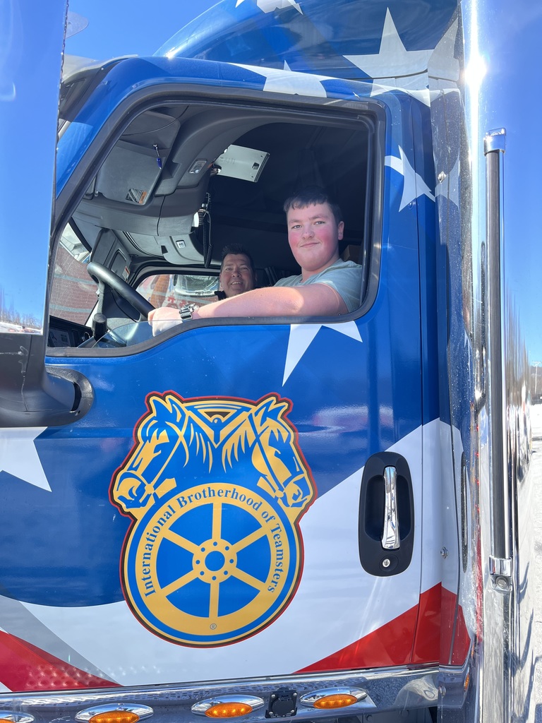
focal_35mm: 26
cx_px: 271
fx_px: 543
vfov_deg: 67.3
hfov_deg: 53.1
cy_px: 362
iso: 50
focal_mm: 5.1
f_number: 1.6
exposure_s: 1/487
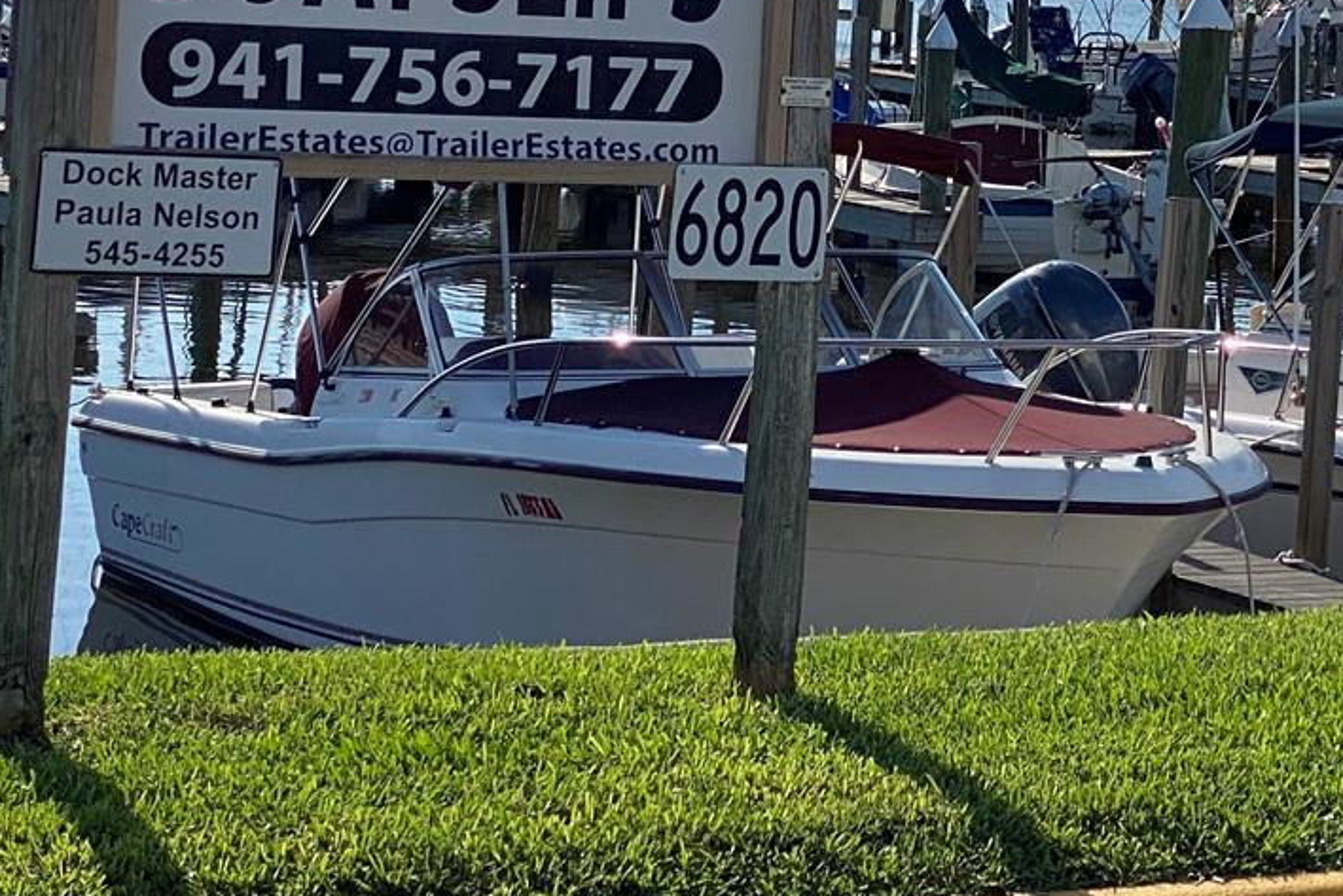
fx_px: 4552
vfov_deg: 11.2
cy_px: 138
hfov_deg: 16.5
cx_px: 1263
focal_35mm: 122
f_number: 2
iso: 20
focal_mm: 6
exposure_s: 1/3690
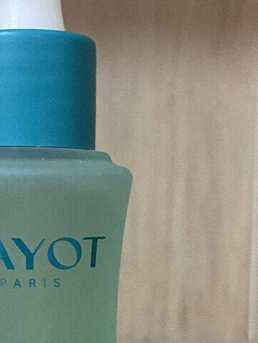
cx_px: 46
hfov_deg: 17.0
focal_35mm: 86
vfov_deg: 22.3
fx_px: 855
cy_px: 304
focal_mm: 4.25
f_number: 1.8
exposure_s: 1/30
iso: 640
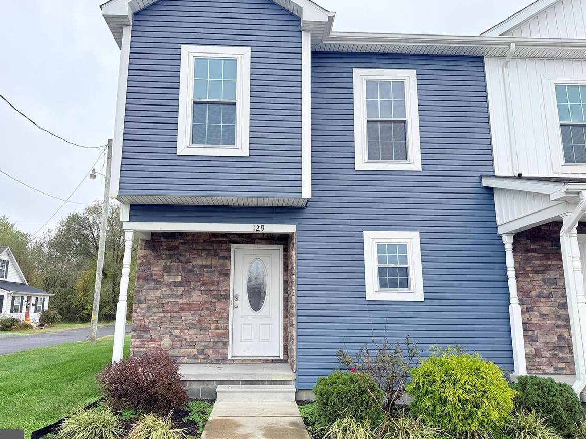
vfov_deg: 51.3
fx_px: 457
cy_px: 208
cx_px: 273
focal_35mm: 27
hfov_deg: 65.3
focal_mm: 6.76
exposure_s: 1/1410
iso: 80
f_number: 1.78
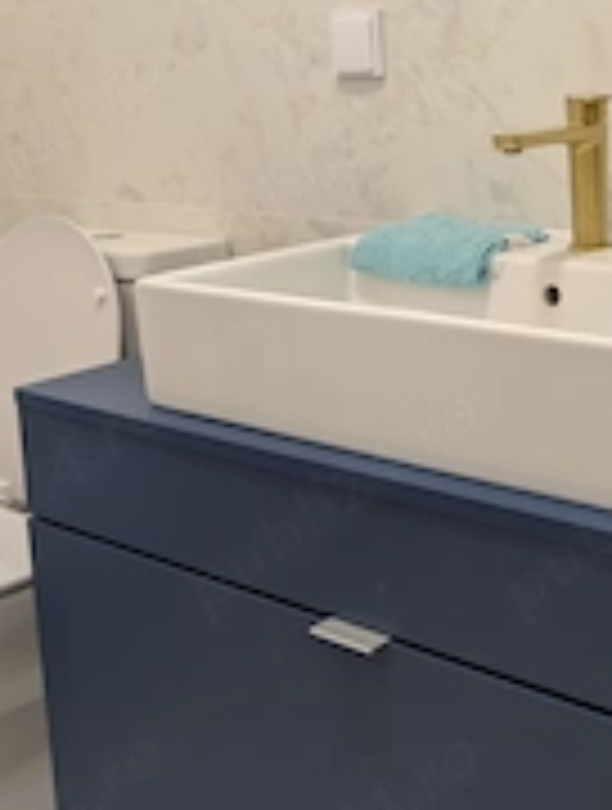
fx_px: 1243
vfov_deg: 35.5
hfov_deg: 27.1
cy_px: 230
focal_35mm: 53
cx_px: 490
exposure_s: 1/23.5
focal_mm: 6.9
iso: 40
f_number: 1.68
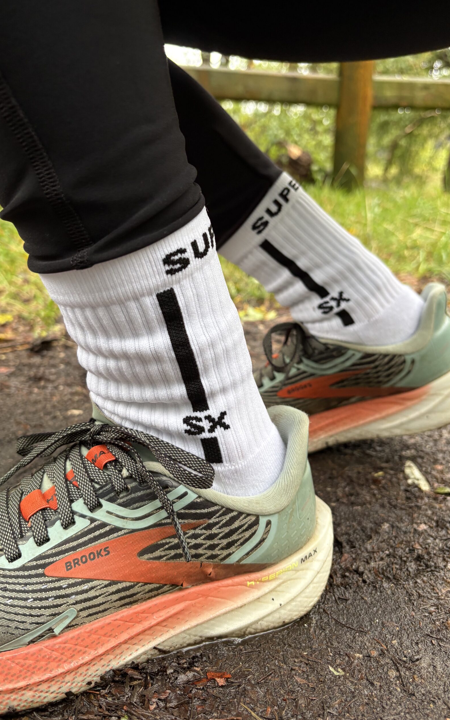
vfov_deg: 66.5
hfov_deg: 44.5
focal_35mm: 28
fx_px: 549
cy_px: 357
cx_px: 218
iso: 125
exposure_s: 1/60
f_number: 1.6
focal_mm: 5.96
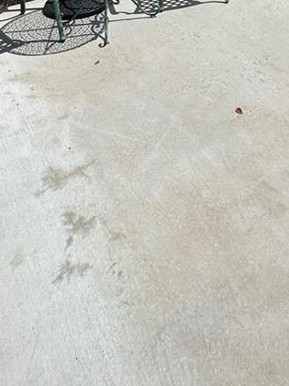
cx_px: 218
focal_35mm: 40
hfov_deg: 35.1
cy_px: -71
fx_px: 445
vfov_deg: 36.7
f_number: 2.2
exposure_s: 1/3300
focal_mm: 2.22
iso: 50
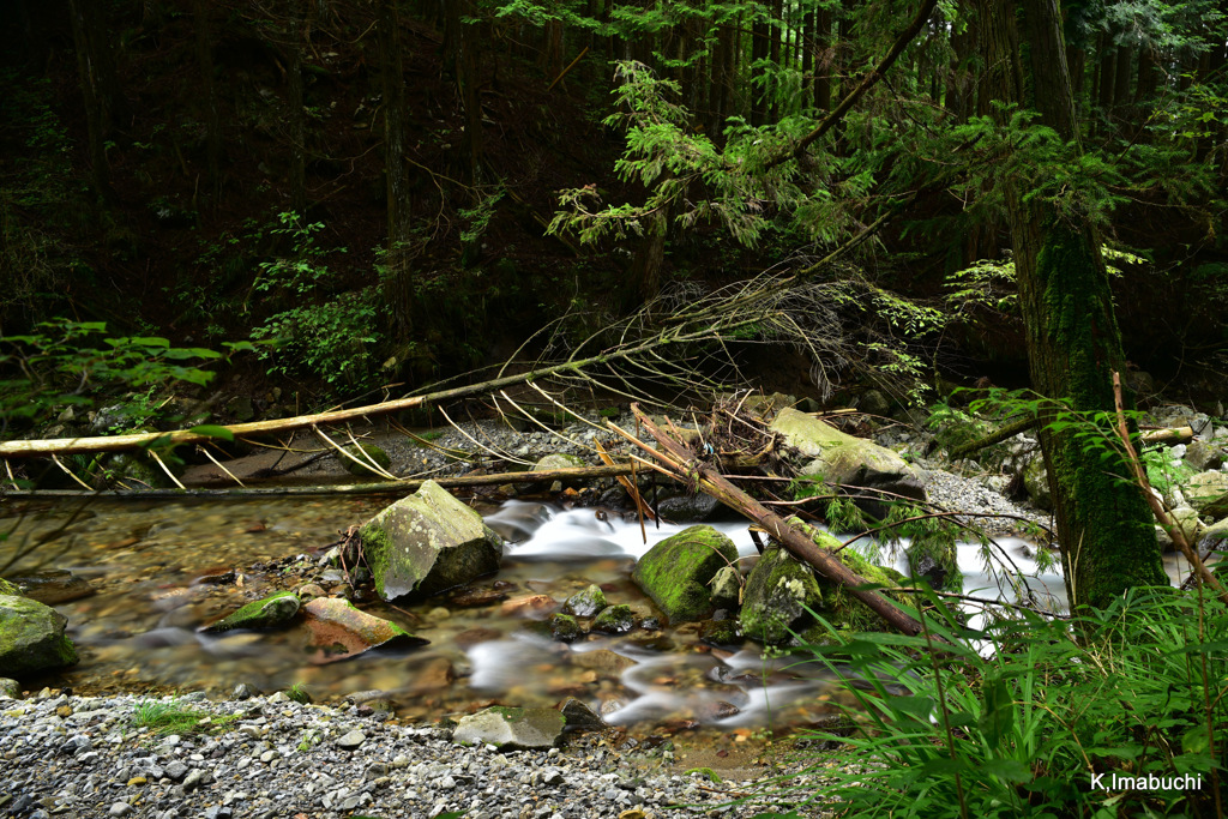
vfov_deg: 53.1
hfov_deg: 73.7
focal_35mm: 24
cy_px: 410
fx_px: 819
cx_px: 614
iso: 64
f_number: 9
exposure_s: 10
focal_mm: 24
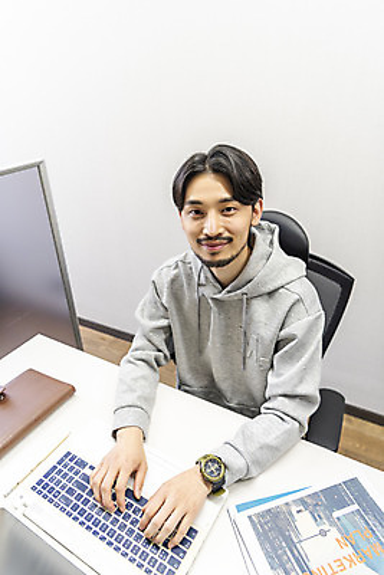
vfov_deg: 73.7
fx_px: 384
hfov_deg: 53.2
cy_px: 288
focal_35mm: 24
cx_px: 192
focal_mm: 24
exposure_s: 1/125
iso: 500
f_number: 2.8
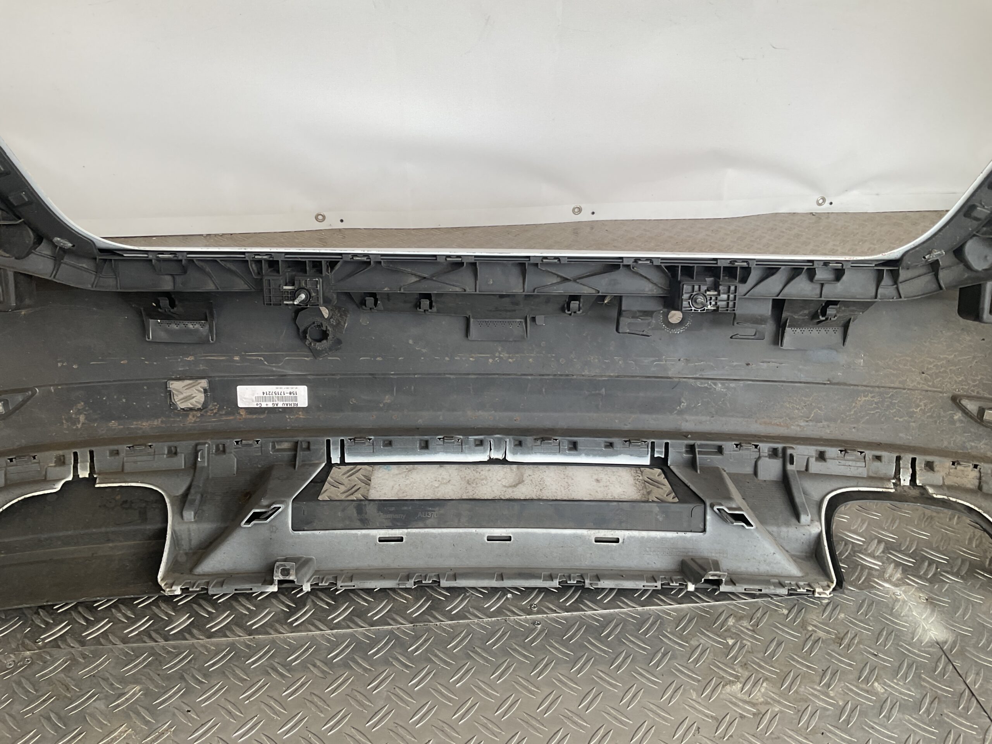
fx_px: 831
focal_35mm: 29
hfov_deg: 61.7
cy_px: 372
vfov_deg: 48.2
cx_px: 496
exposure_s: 1/120
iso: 25
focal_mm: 3
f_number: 1.8
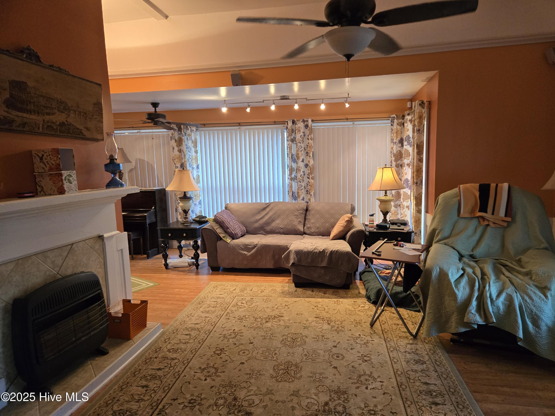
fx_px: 369
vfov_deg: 58.9
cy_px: 208
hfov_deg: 73.9
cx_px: 278
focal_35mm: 23
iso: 400
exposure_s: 1/120
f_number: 1.8
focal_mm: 5.4
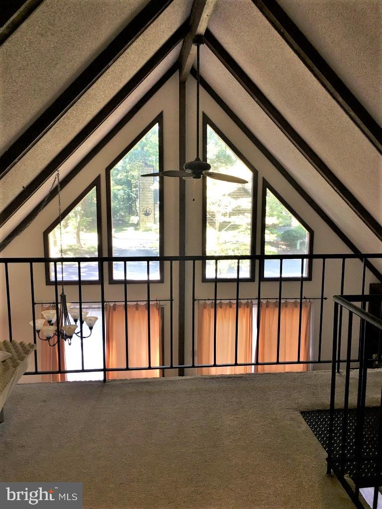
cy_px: 254
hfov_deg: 48.2
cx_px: 191
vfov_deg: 61.7
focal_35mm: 29
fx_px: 427
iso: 32
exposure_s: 1/30
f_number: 2.2
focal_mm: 4.15
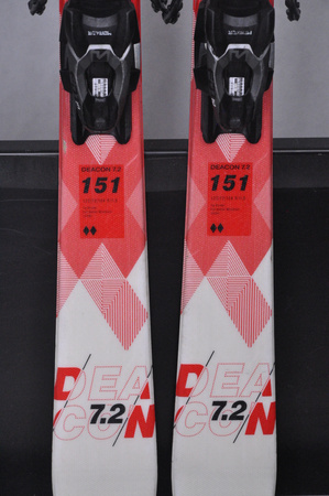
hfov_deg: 10.1
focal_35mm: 135
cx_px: 164
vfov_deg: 15.2
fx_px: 1855
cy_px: 248
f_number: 9.5
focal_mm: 90
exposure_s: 1/125
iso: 3200
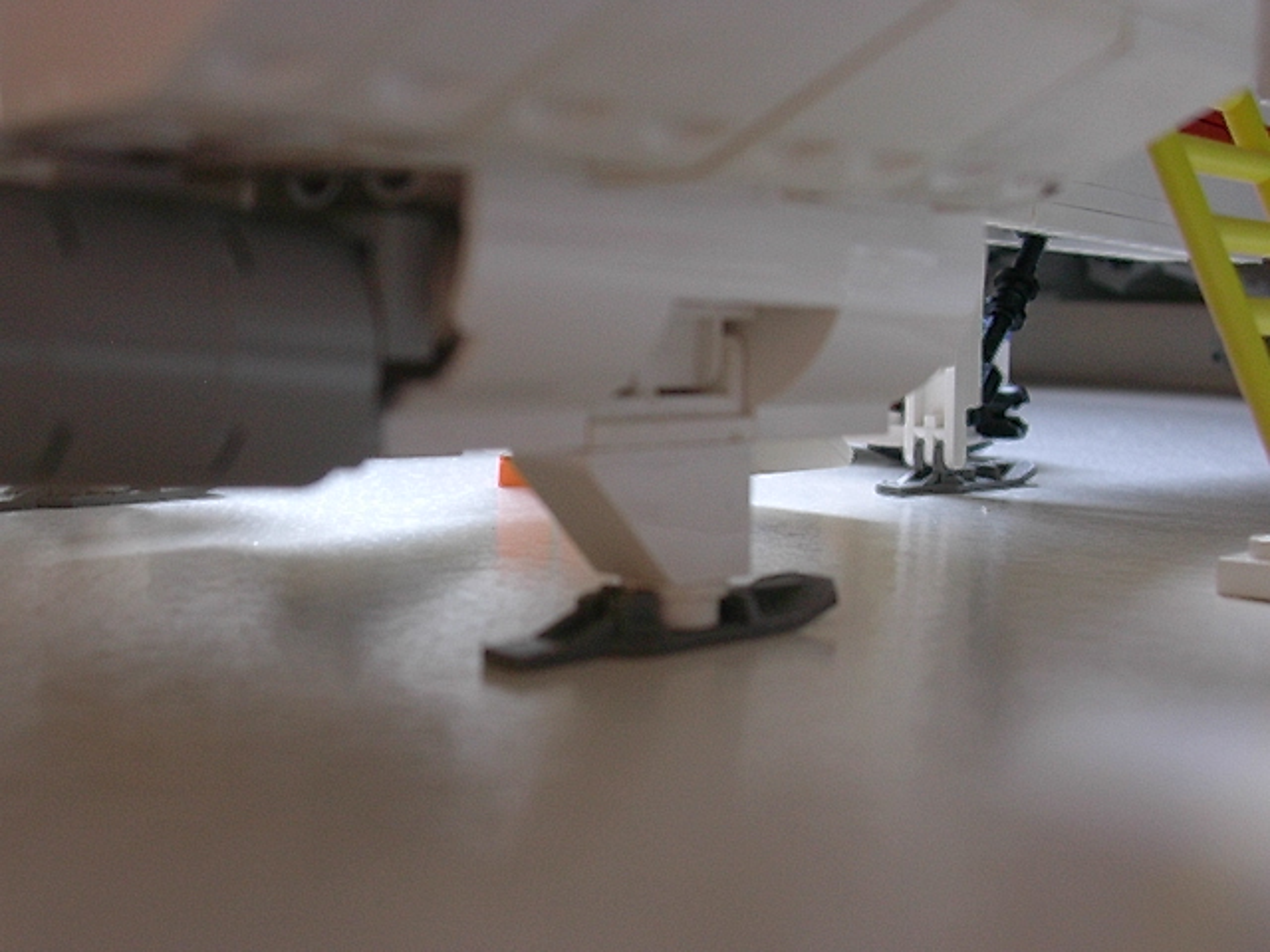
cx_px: 635
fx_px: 1651
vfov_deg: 32.2
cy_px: 476
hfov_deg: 42.1
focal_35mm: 45
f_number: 2.9
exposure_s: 1/13.4
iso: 70
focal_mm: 6.7
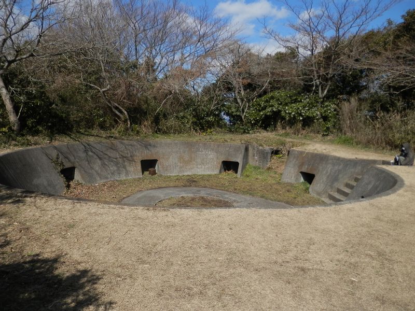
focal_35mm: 25
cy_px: 156
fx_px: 300
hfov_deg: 69.4
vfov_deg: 54.9
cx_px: 208
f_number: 8.7
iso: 80
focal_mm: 4.5
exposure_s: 1/200
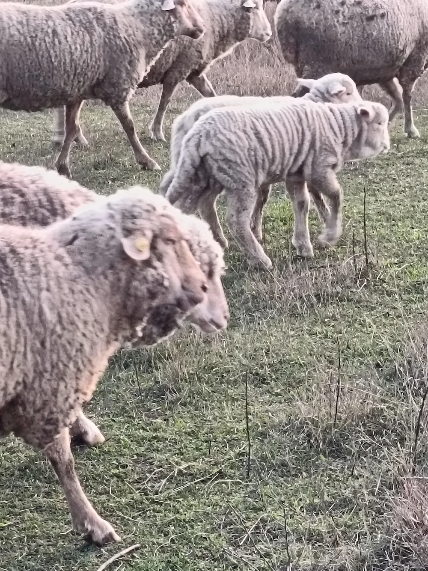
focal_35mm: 148
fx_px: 2441
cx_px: 214
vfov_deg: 13.3
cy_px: 286
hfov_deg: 10.0
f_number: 1.75
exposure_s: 1/100
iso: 220
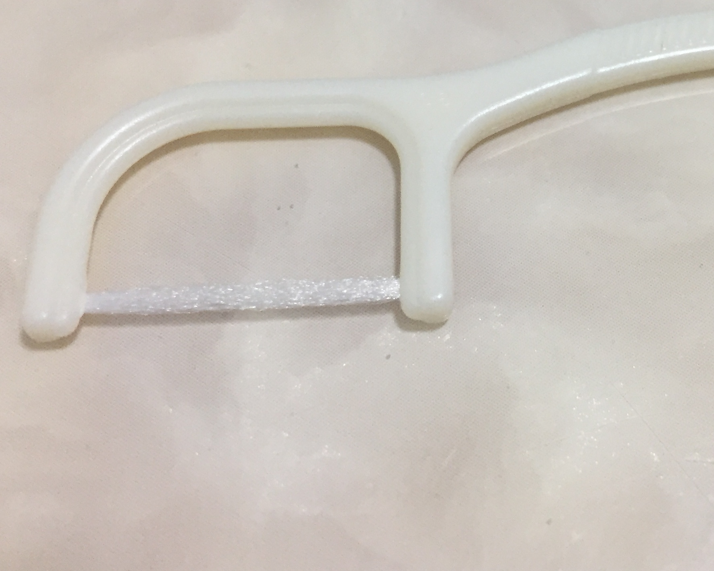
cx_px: 553
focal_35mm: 52
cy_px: 116
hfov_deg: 35.1
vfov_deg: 28.5
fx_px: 1099
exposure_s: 1/33
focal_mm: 4.15
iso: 64
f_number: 2.2
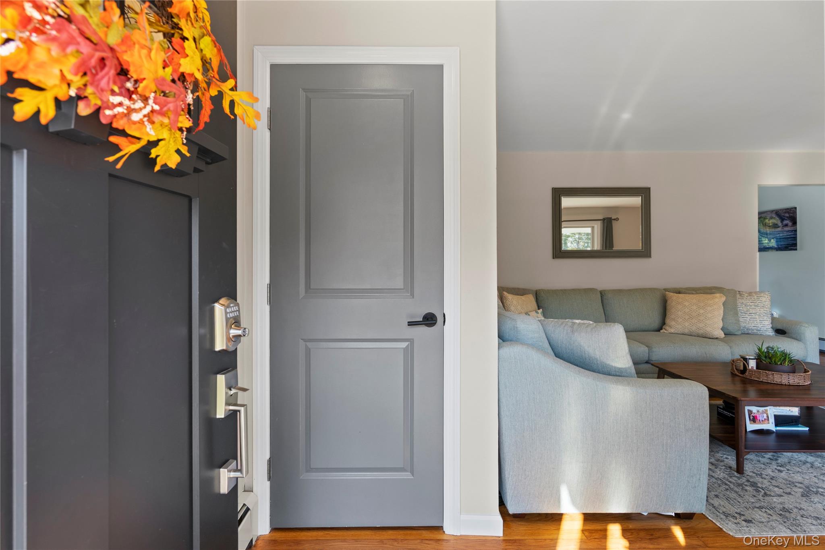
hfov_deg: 96.7
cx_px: 412
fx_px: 367
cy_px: 275
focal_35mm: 16
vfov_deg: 73.7
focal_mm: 16
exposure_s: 1/10
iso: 500
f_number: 5.6
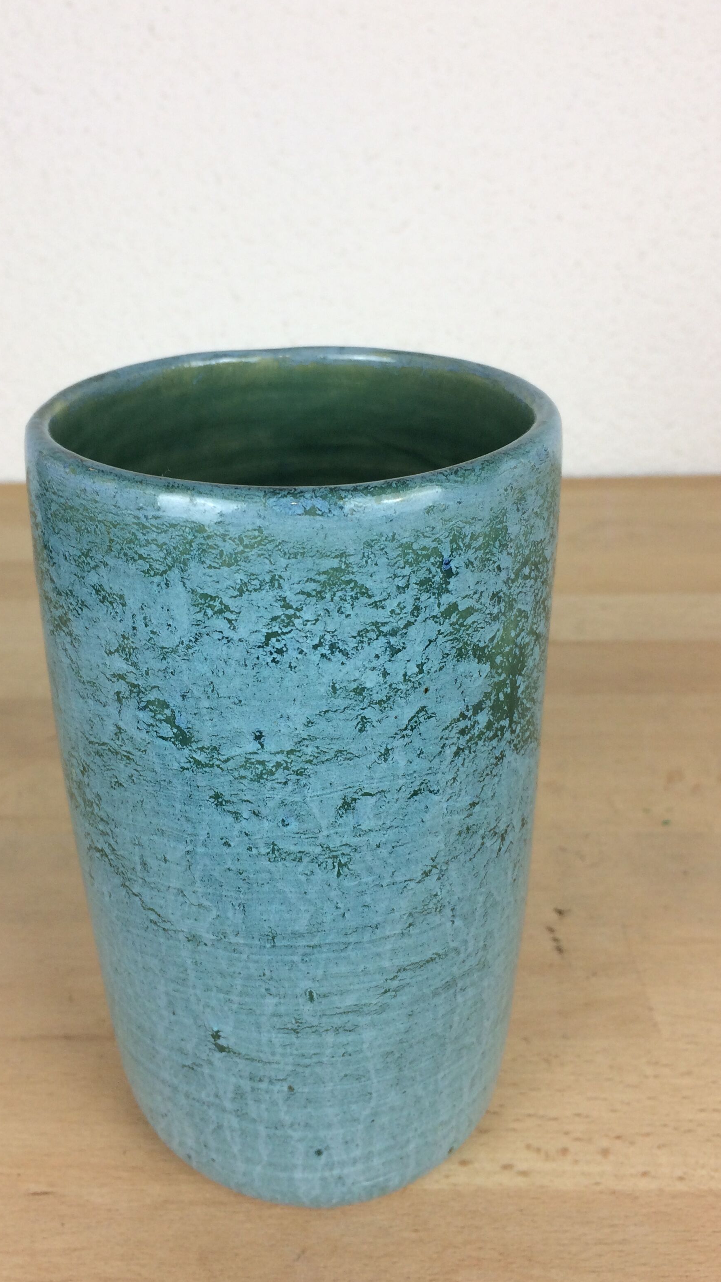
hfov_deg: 35.5
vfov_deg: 59.5
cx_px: 290
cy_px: 647
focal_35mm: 33
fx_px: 1122
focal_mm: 4.15
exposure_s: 1/100
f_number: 2.2
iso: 64
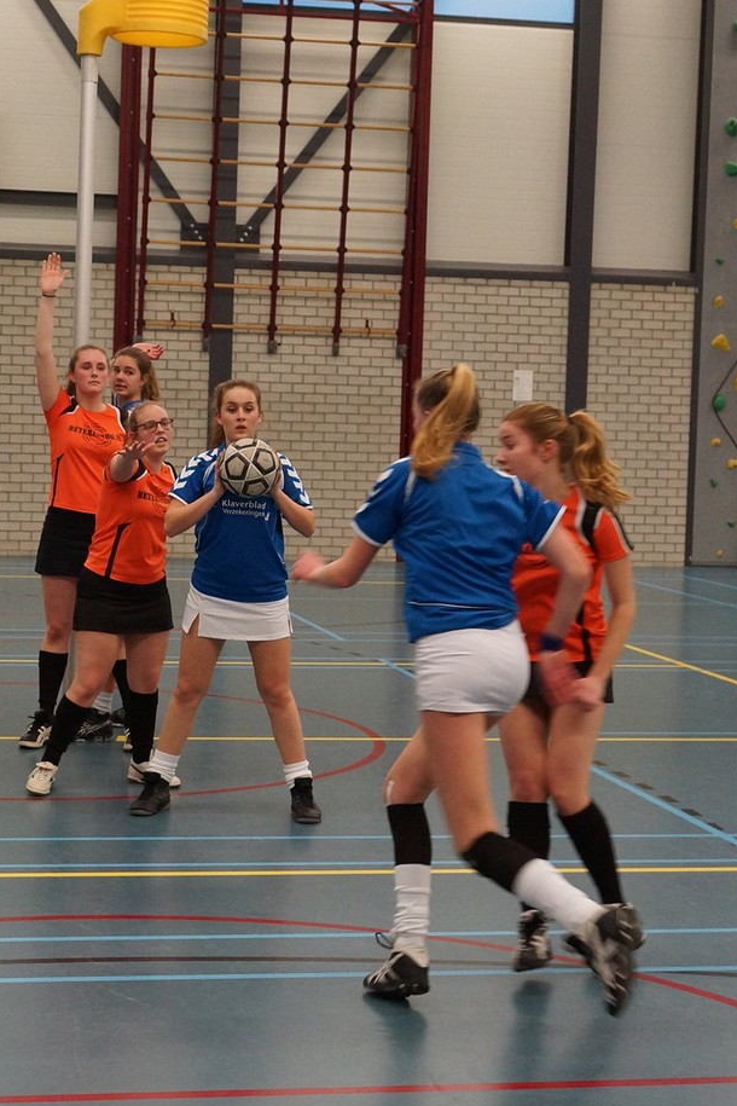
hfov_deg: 28.6
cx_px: 349
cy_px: 523
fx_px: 1443
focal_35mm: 47
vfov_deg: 41.9
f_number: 3.5
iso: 1000
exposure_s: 1/160
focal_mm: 28
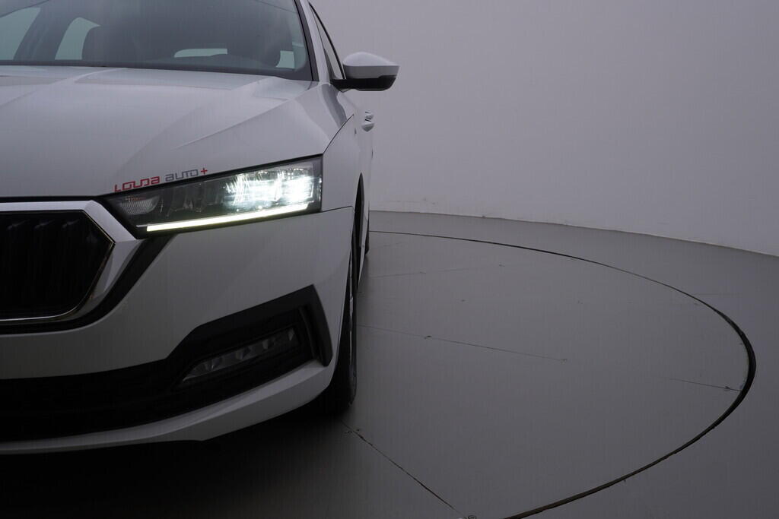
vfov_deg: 36.9
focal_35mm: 36
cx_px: 390
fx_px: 779
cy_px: 260
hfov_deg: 53.1
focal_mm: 24
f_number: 5.6
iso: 125
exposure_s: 1/160
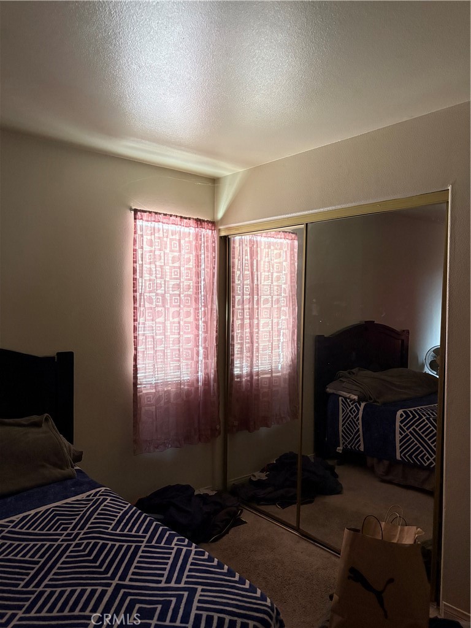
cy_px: 314
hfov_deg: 53.1
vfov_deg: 67.3
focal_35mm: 26
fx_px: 472
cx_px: 236
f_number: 1.6
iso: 500
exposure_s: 1/60
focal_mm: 5.96
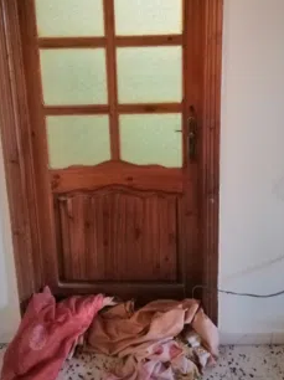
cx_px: 135
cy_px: 134
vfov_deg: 53.2
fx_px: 372
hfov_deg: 41.7
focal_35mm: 34
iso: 1000
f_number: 2.2
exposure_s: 1/14.3
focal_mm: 3.81
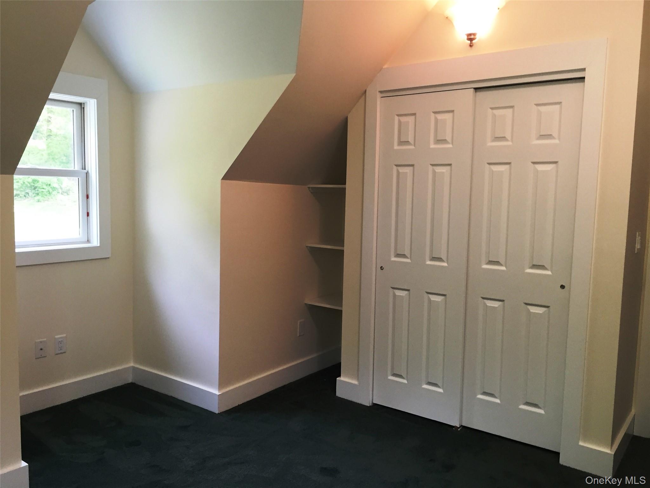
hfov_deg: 61.7
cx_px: 325
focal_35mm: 29
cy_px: 244
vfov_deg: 48.2
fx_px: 545
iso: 50
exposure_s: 1/30
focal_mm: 4.15
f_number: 2.2
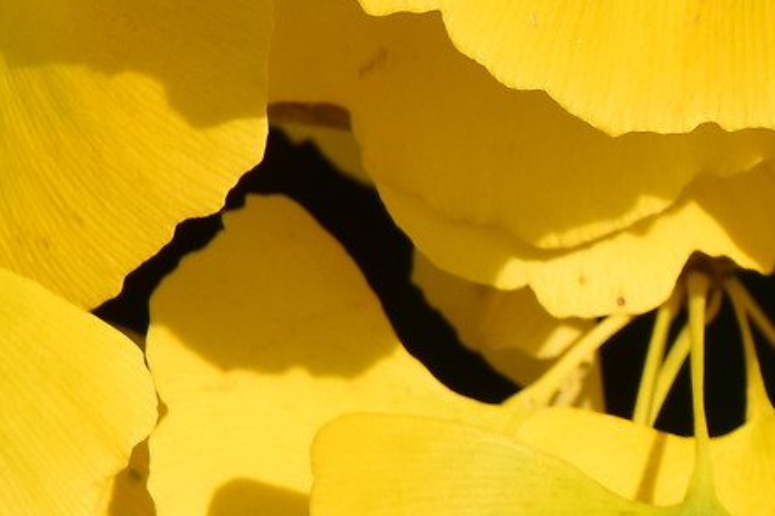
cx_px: 1425
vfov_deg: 2.4
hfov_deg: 3.6
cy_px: 221
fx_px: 12291
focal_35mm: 571
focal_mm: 70
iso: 500
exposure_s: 1/1000
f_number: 8
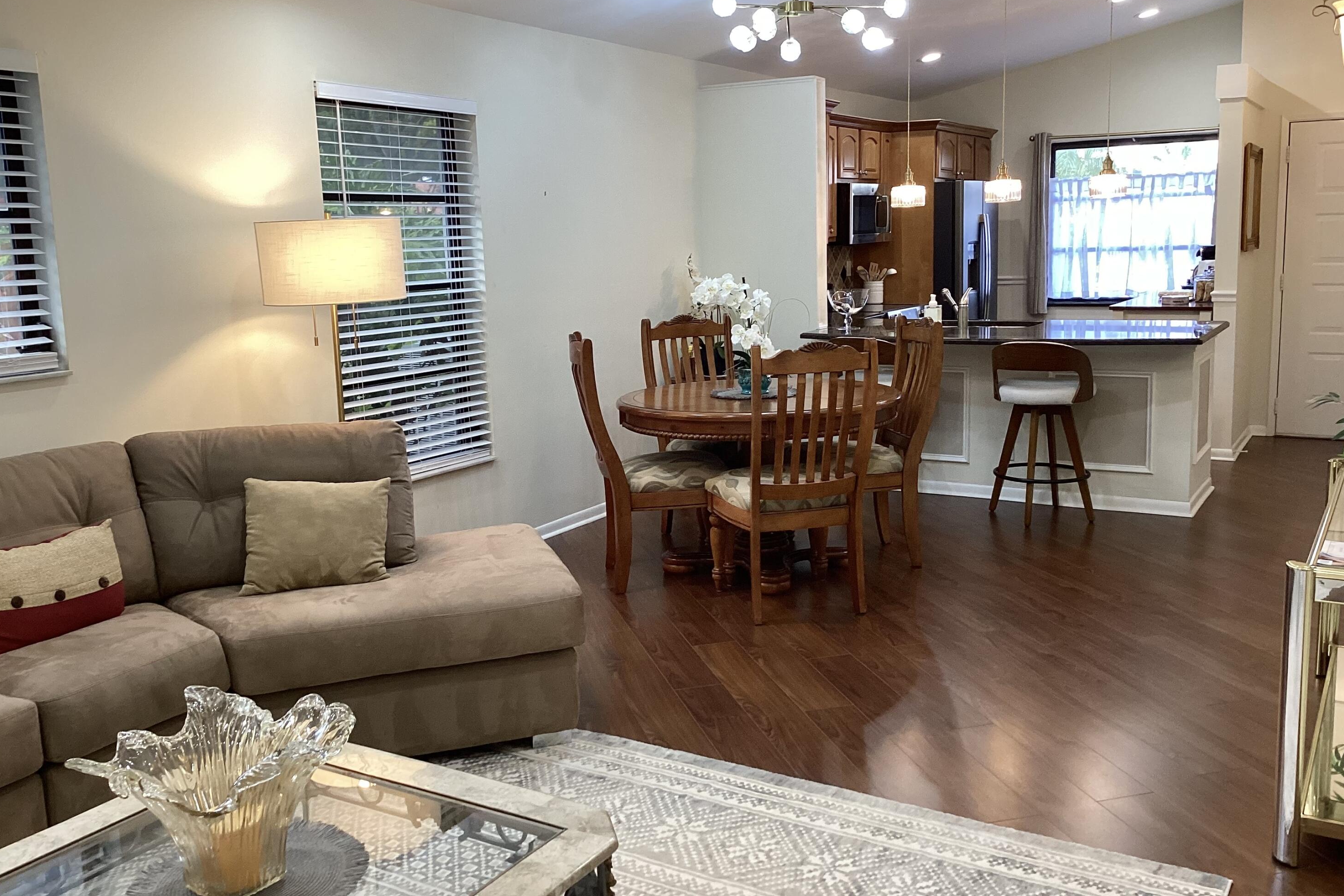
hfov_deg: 57.2
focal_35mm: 33
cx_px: 668
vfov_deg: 39.9
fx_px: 1232
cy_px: 414
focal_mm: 3.3
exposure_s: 1/60
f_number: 2.4
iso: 125
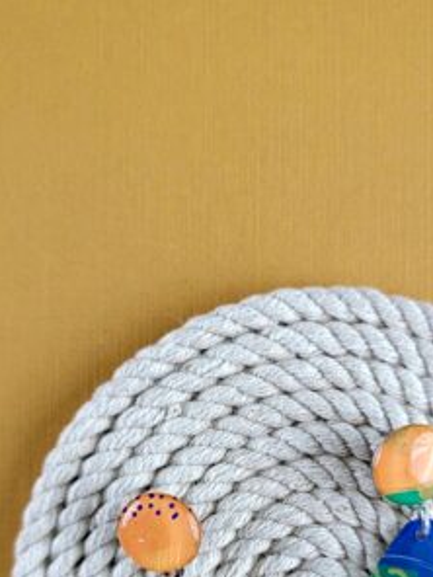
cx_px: 279
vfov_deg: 40.7
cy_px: 443
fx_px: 751
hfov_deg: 32.0
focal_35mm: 45
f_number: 1.8
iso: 200
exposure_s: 1/40
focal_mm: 6.7
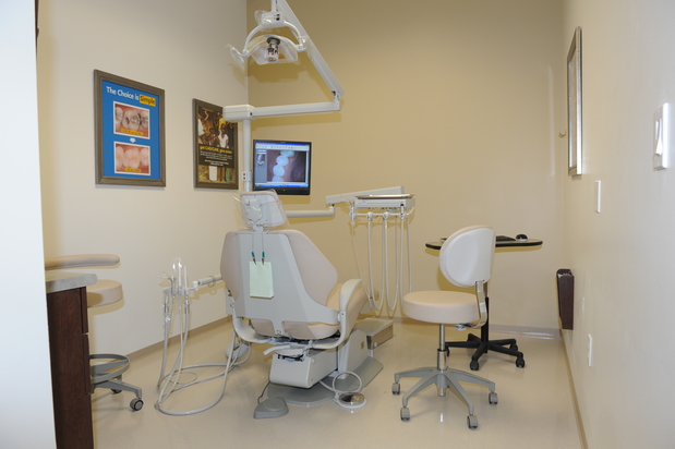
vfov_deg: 49.5
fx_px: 487
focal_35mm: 26
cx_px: 338
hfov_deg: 69.4
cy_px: 224
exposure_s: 1/60
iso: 1000
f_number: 7.1
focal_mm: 26
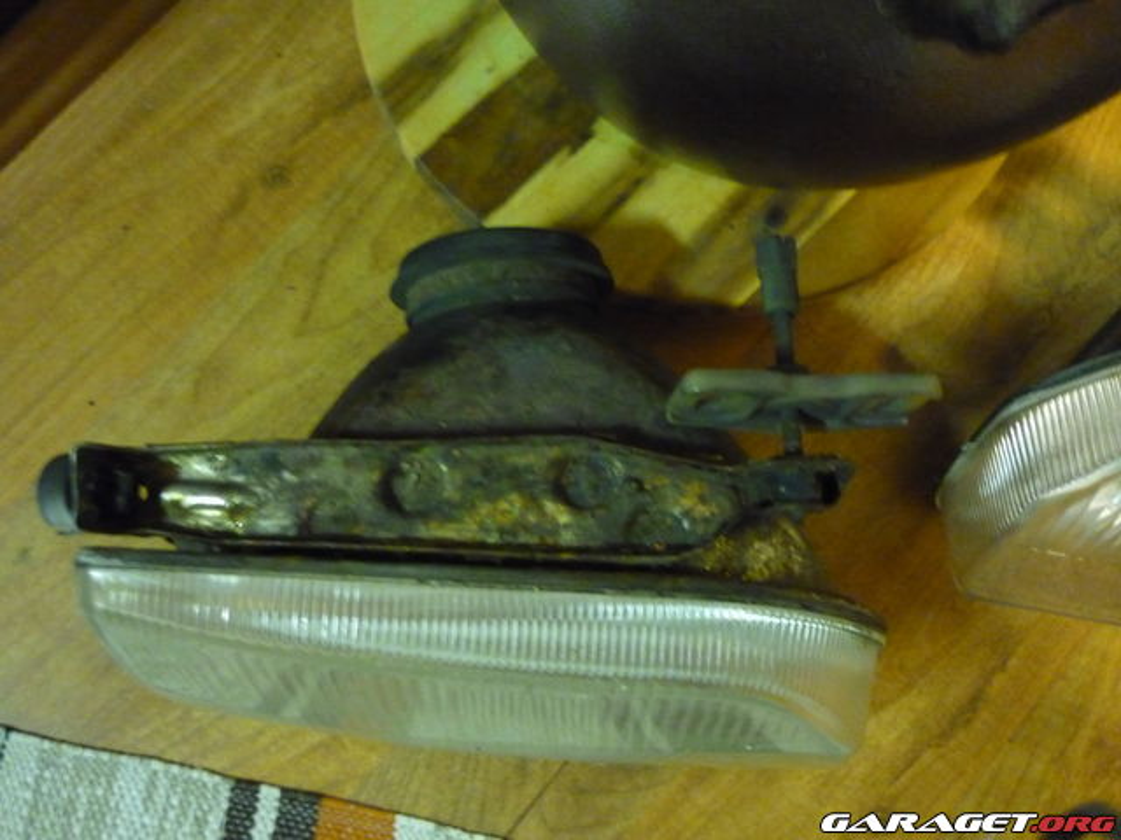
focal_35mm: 33
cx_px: 560
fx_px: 1069
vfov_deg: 42.9
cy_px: 420
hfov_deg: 55.4
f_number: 2.8
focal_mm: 5.5
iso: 800
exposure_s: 1/10
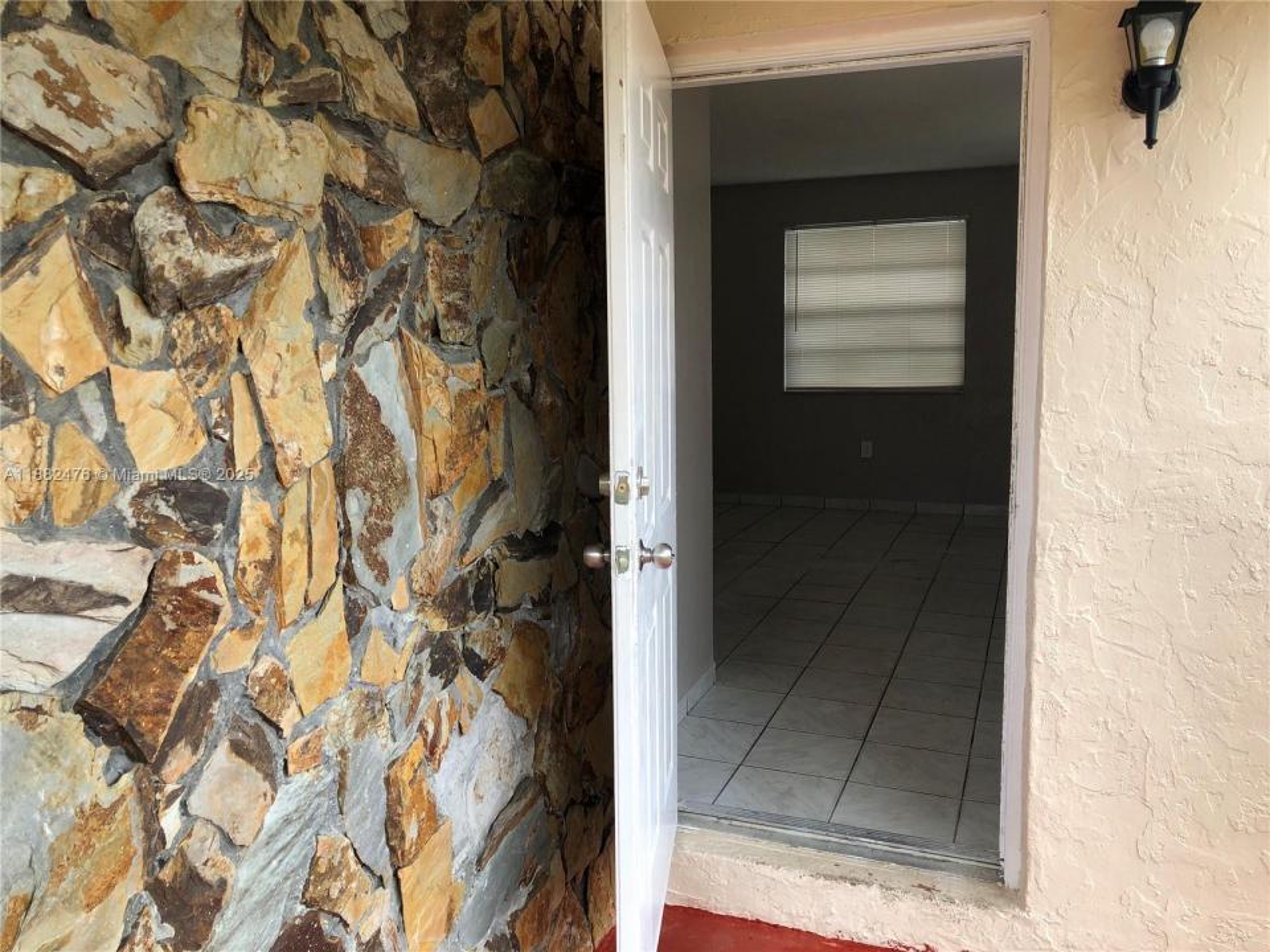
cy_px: 476
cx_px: 635
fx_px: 1027
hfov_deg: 63.4
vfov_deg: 49.7
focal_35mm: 28
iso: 20
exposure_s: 1/337
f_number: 1.8
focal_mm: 3.99
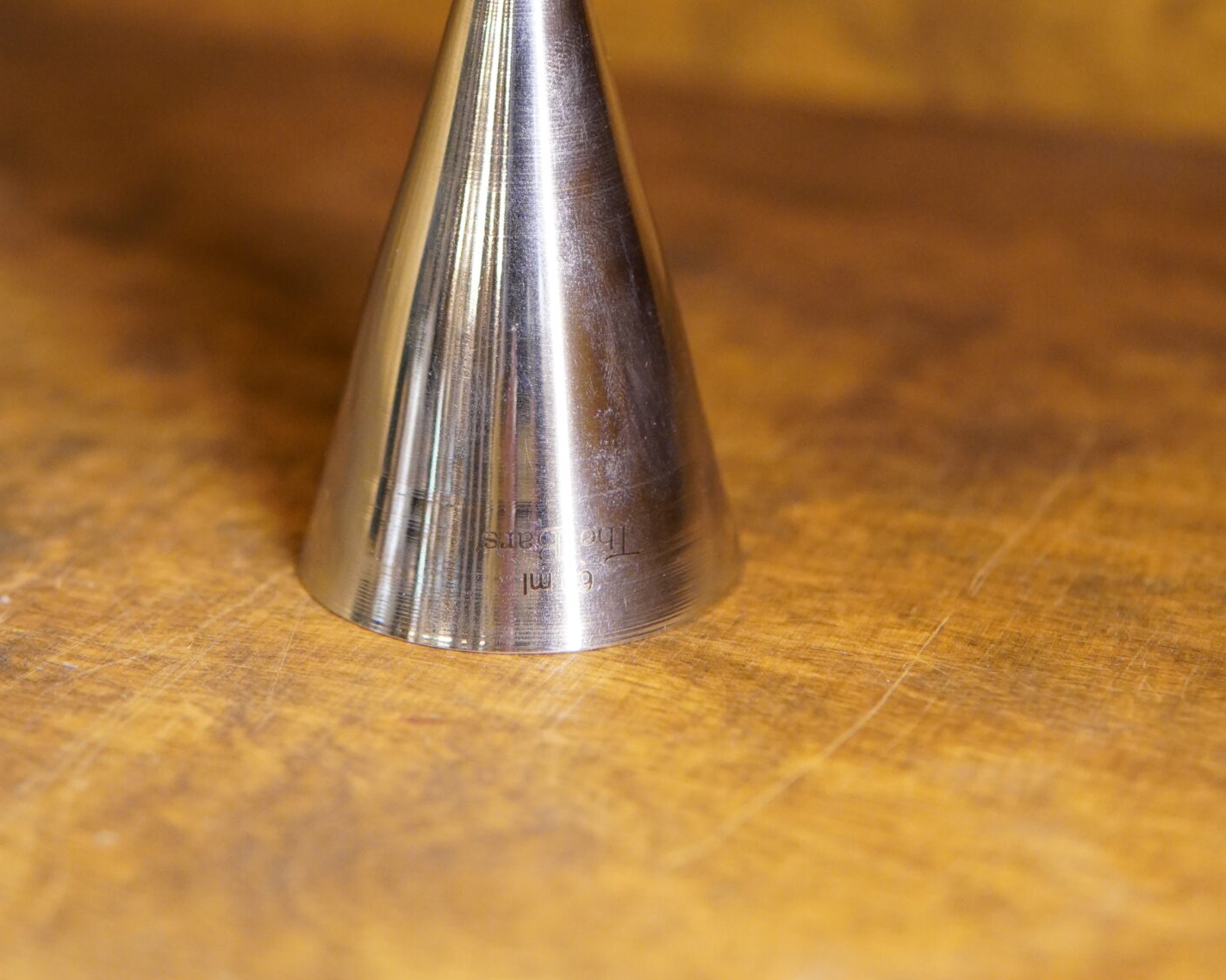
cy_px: -40
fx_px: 2757
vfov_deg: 19.5
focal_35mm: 76
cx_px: 532
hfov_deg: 25.0
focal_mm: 30
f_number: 2.2
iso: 1600
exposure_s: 1/160
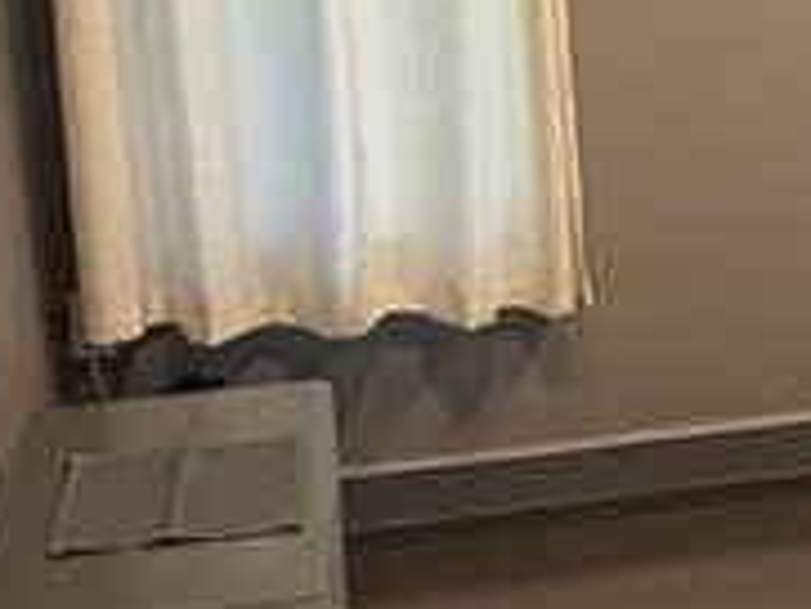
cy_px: 125
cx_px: 726
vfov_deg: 18.5
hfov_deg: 24.0
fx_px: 1852
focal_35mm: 79
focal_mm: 2.22
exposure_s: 1/60
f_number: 2.2
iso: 500
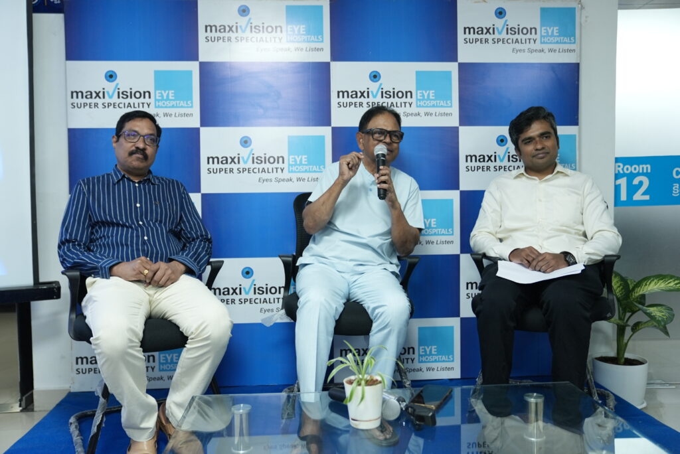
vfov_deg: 41.2
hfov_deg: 58.7
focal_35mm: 32
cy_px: 227
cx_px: 340
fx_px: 605
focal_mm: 32
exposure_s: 1/100
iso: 1250
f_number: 2.8
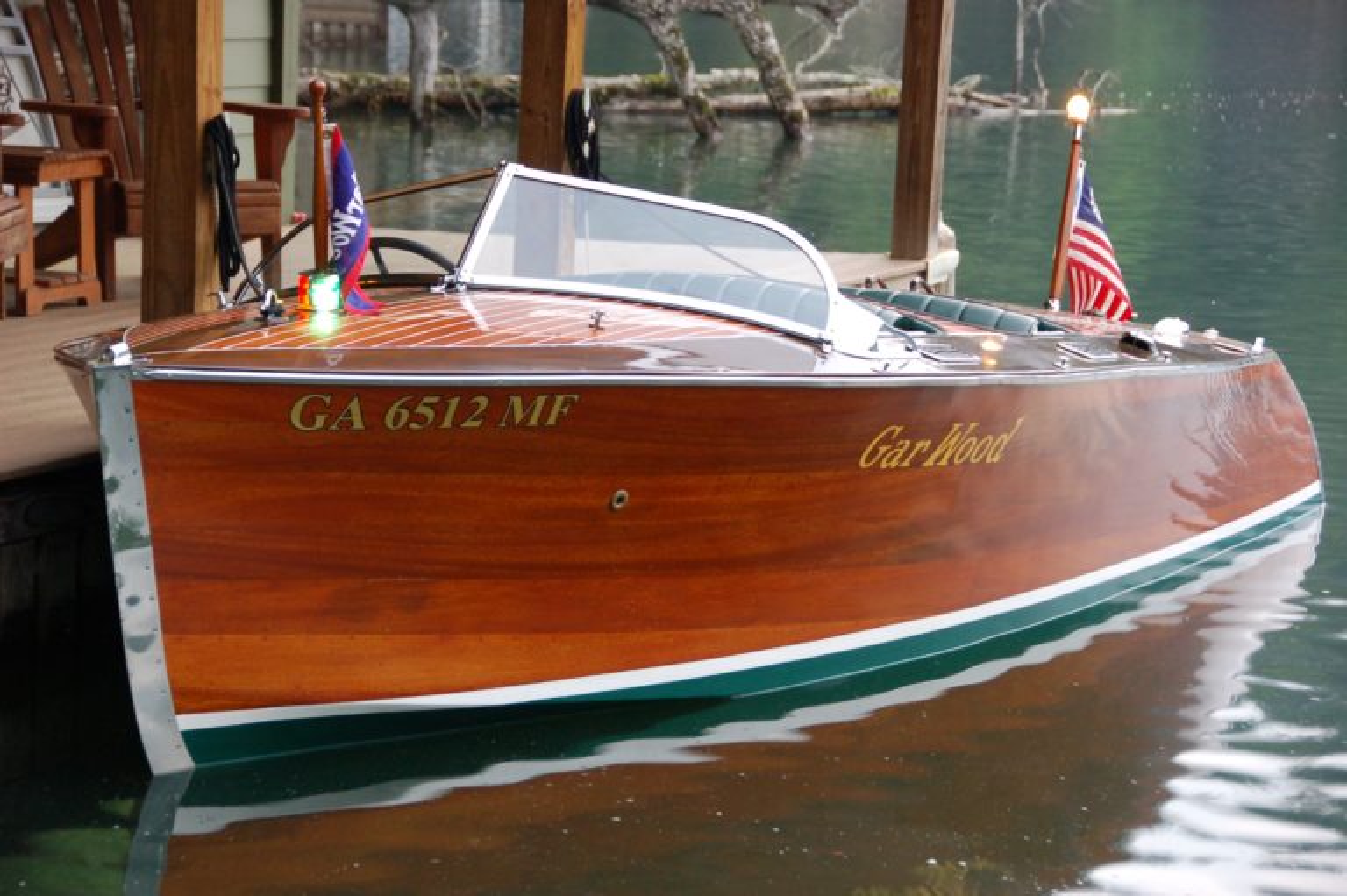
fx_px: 4487
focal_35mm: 120
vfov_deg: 11.4
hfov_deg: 17.1
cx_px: 674
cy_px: 448
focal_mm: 80
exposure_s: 1/8
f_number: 5.3
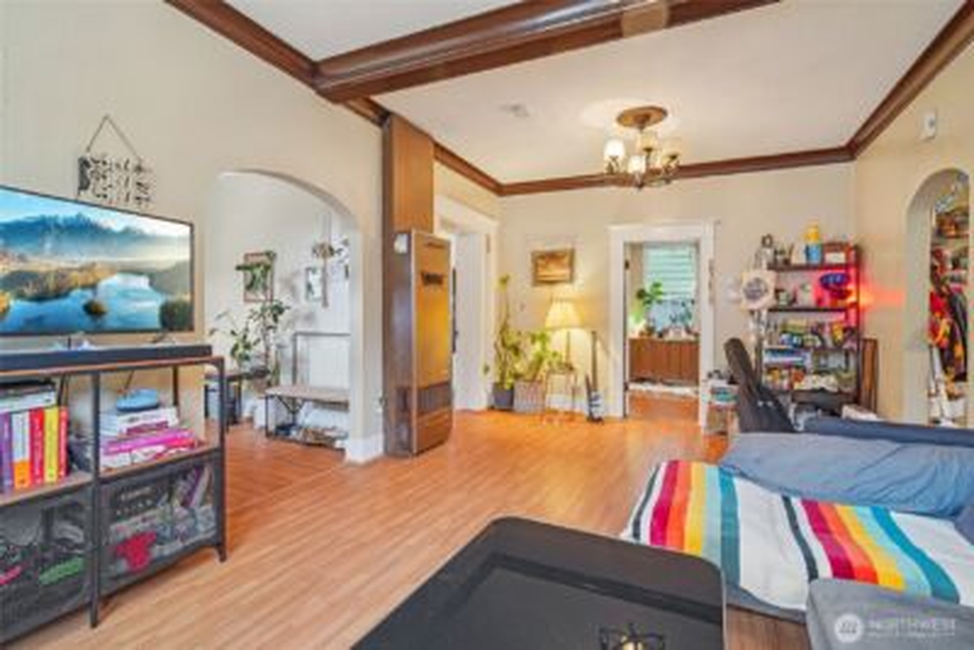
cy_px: 325
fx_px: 433
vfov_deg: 73.8
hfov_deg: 96.7
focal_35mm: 16
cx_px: 487
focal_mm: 16
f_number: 8
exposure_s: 1/13
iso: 1600
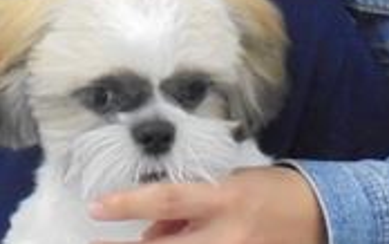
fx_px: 1008
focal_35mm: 95
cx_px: 165
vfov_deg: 13.6
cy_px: 7
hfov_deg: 21.8
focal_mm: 4.6
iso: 800
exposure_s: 1/80
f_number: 3.5
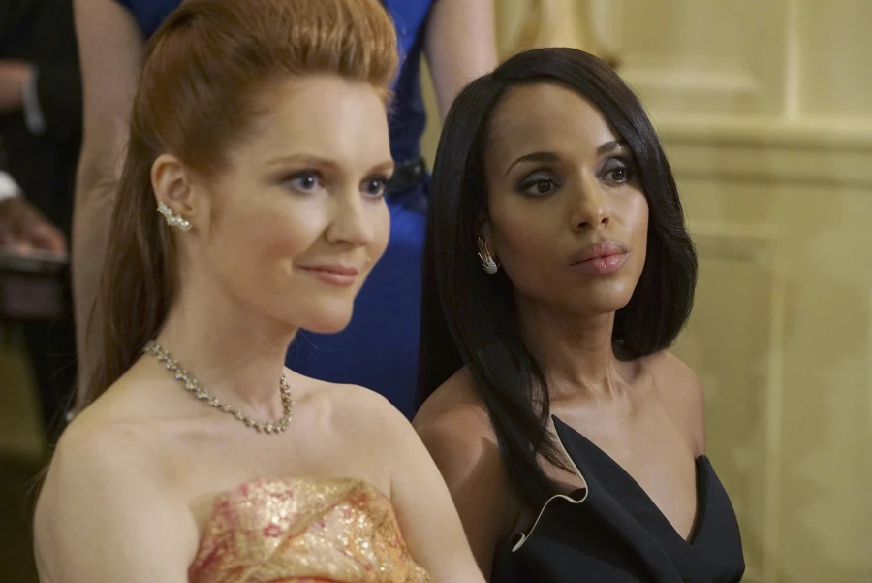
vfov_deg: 10.0
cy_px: 292
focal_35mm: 137
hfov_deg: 15.0
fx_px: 3320
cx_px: 436
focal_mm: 137
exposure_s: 1/160
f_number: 5.6
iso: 8000
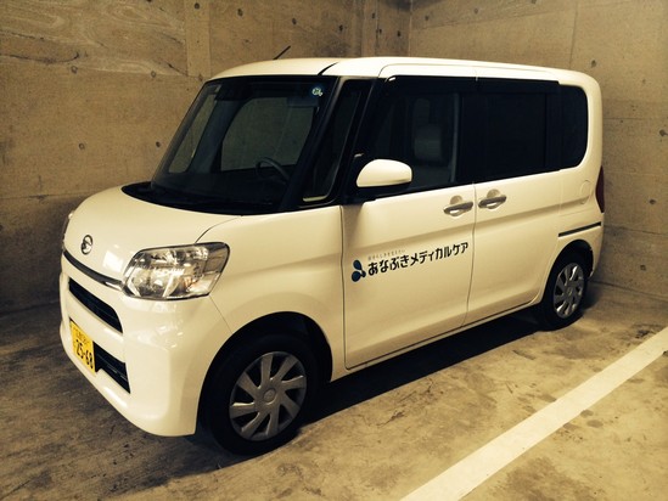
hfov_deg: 60.0
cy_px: 250
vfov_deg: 46.8
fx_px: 579
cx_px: 334
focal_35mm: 30
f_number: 2.2
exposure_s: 1/30
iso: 200
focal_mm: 4.12
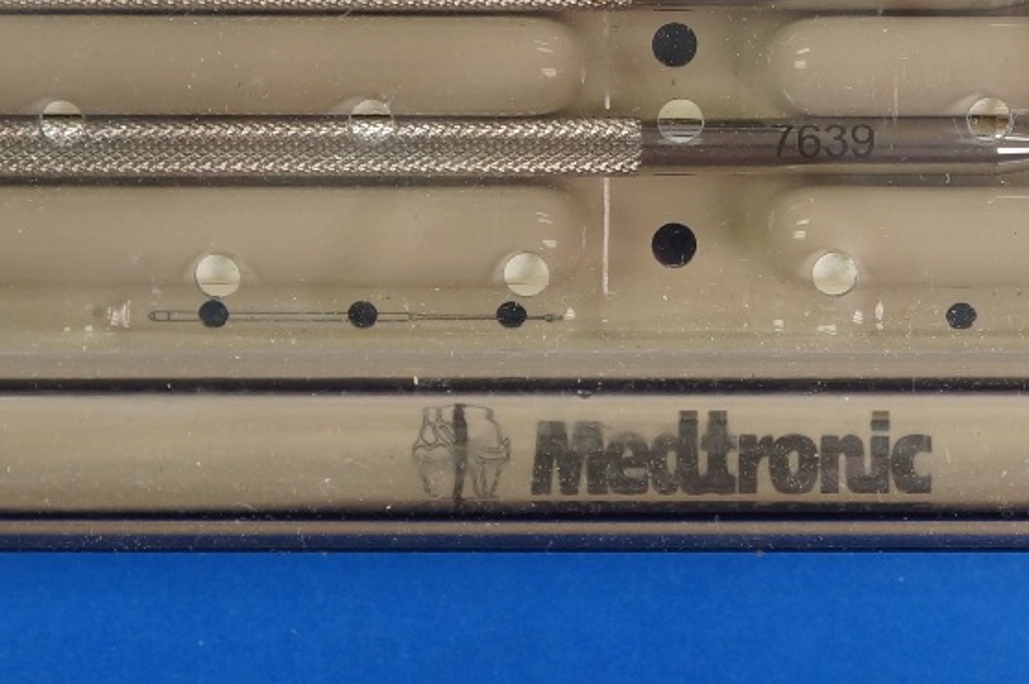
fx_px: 3324
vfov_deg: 11.5
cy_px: -123
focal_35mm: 116
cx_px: 667
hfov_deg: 17.6
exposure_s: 1/25
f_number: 4
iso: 400
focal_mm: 27
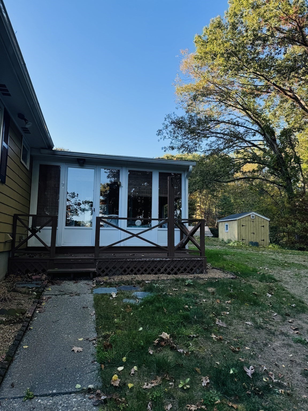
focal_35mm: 24
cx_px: 154
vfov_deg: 71.6
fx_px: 285
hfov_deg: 56.8
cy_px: 206
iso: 80
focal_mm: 6.76
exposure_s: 1/925
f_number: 1.78
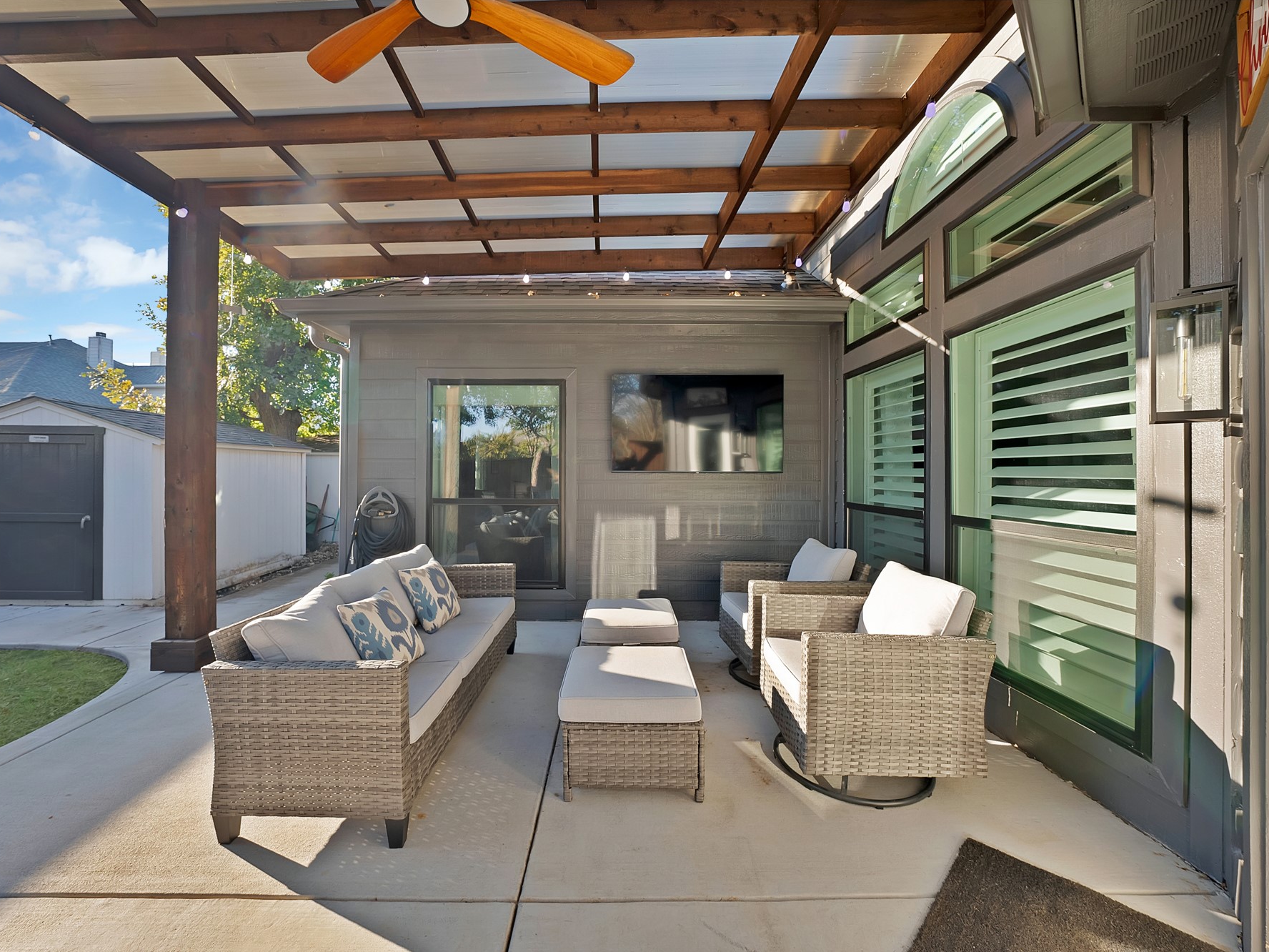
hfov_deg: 106.1
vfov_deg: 89.9
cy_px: 476
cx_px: 612
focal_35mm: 13
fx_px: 477
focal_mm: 12
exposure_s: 1/25
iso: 640
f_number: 9
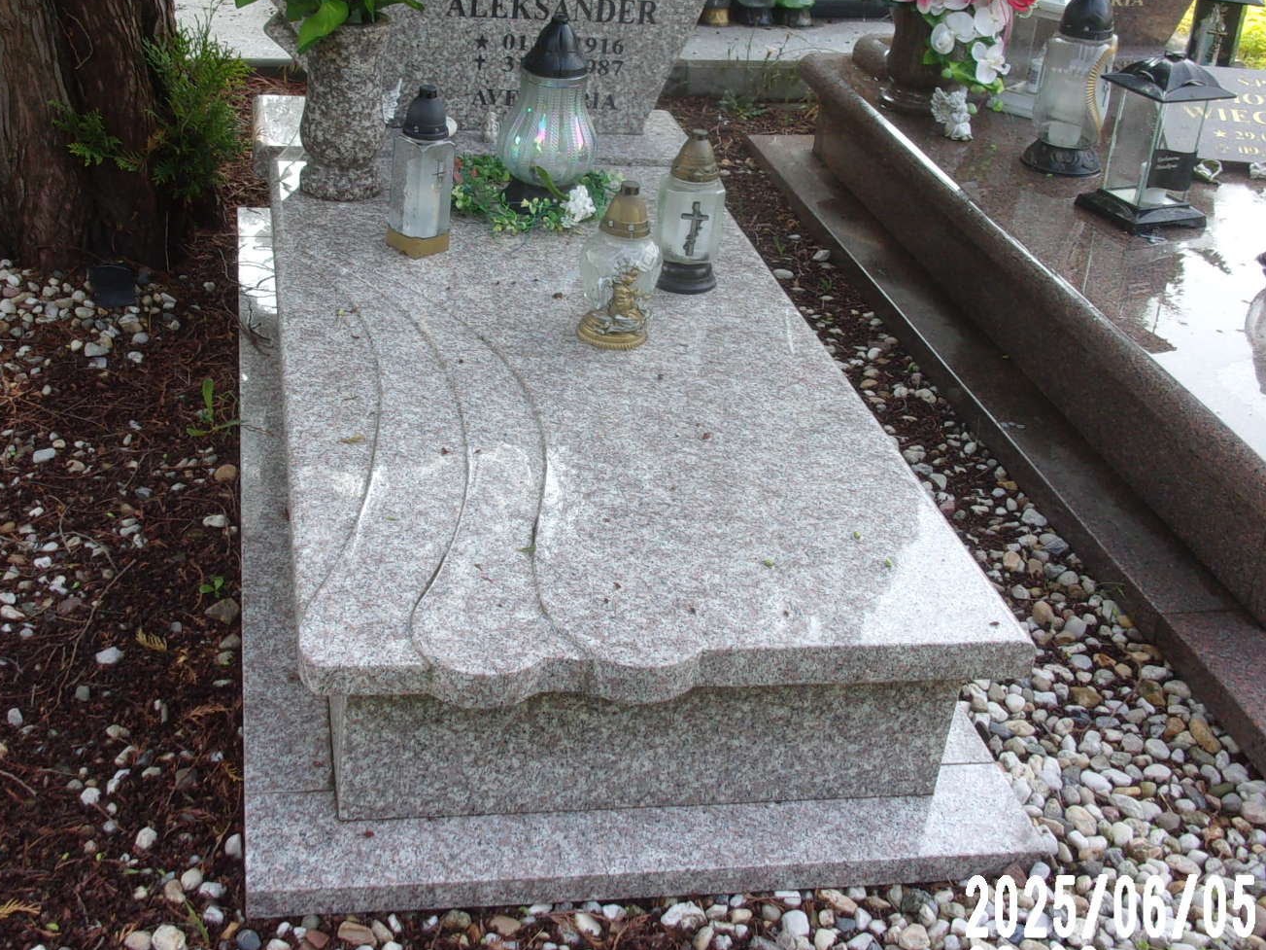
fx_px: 1609
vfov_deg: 32.7
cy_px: 361
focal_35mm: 44
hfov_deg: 42.8
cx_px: 536
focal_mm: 5.1
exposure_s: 1/85
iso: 80
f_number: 3.9
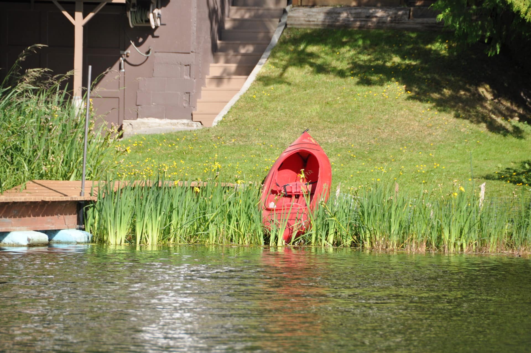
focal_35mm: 300
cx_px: 266
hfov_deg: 6.9
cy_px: 176
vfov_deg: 4.6
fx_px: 4419
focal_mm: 200
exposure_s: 1/500
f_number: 5.6
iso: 220
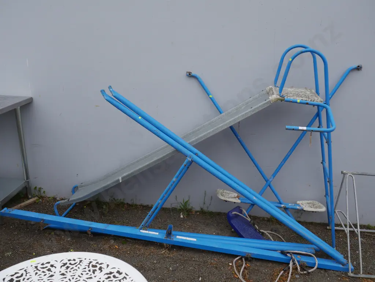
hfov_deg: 56.8
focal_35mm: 32
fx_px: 347
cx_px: 188
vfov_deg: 44.2
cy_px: 141
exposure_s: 1/200
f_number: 5
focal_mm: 16
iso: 200
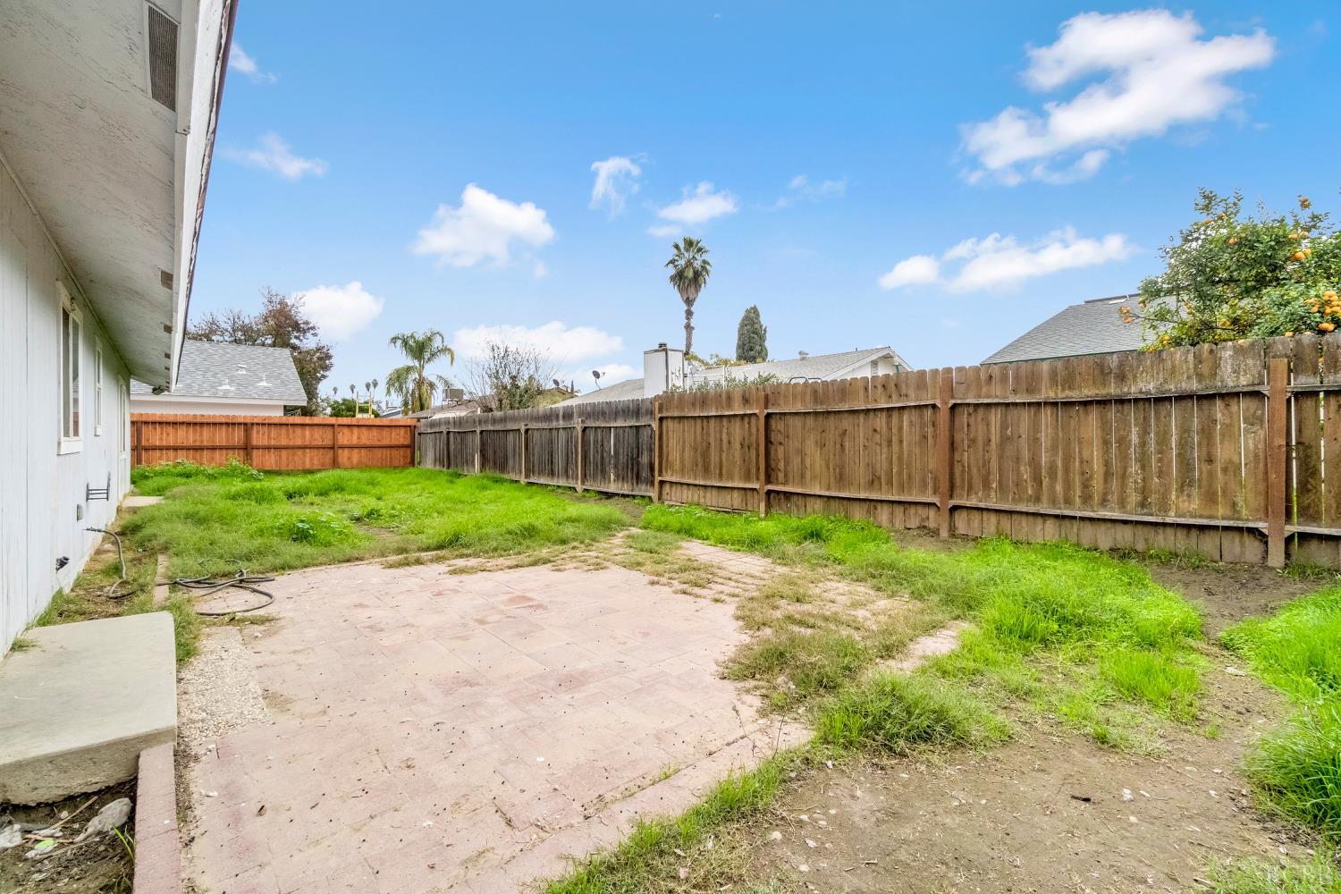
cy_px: 447
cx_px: 670
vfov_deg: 77.3
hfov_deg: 100.4
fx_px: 559
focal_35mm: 15
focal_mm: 10
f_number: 9
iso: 500
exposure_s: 1/640
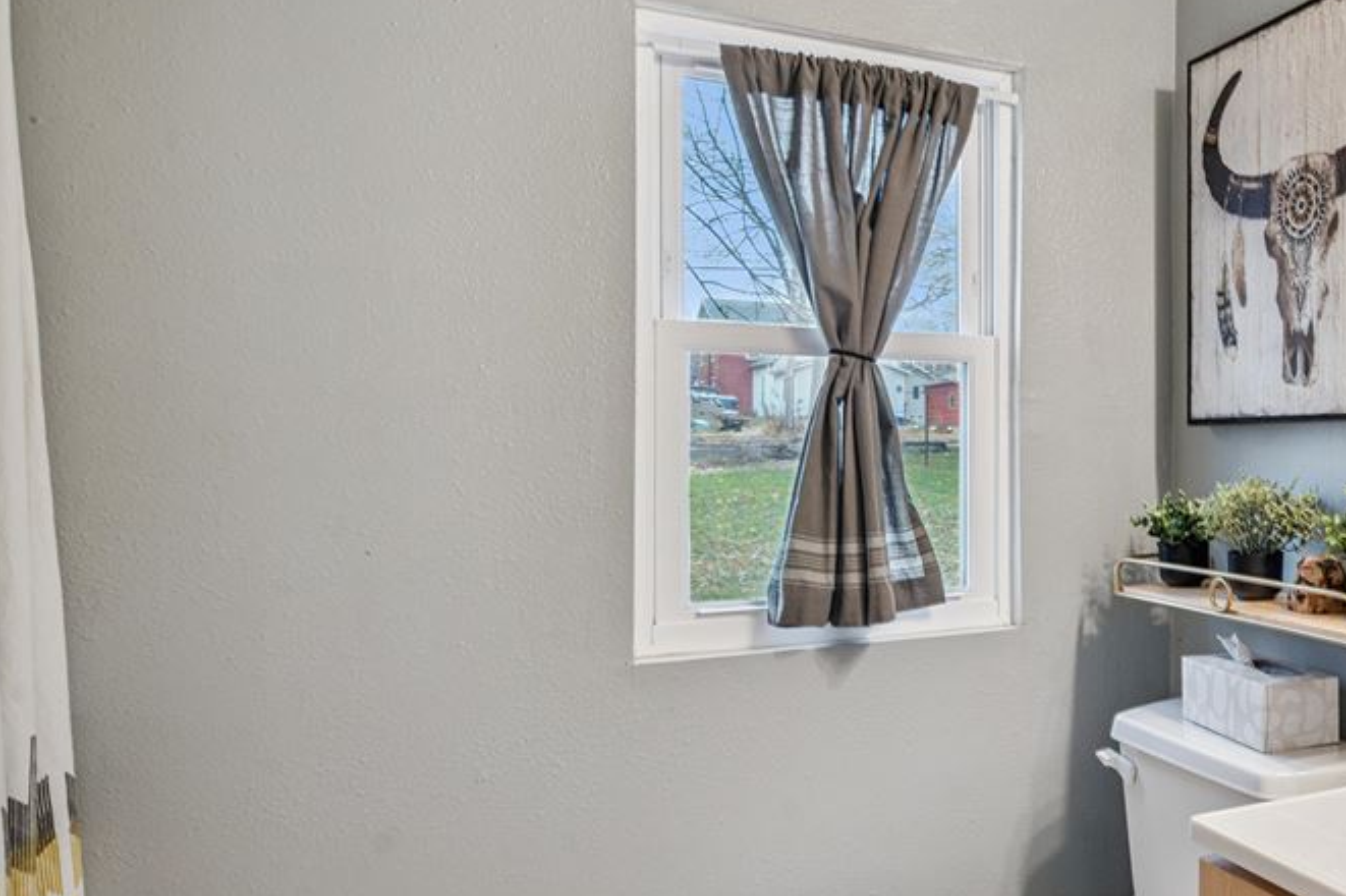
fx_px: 1158
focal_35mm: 31
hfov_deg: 54.1
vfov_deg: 42.3
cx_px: 1163
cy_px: 451
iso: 400
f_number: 10
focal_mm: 16
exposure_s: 1/2.5
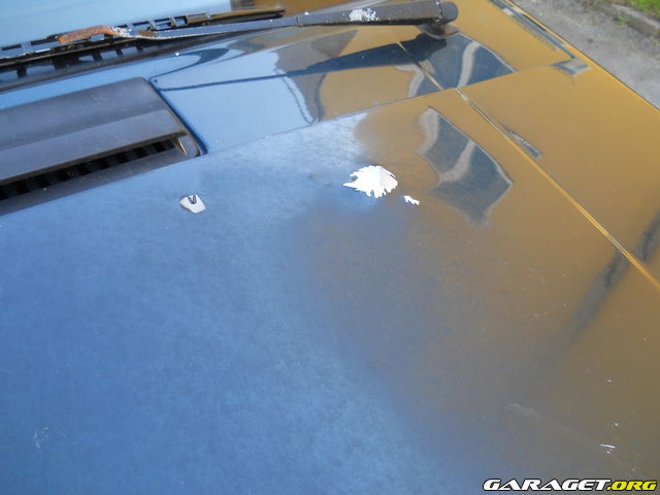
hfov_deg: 45.8
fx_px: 782
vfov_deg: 35.1
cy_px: 248
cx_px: 330
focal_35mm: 41
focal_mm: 6.72
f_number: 3.1
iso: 80
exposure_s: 1/50
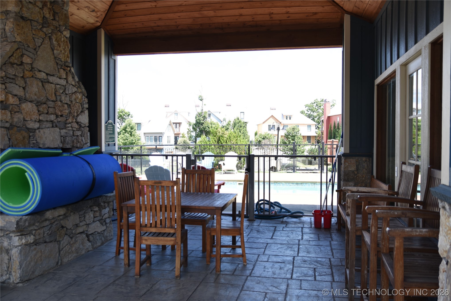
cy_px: 150
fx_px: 413
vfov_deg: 40.0
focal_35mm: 33
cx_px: 226
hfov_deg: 57.2
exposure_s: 1/320
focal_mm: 22
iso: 100
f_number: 3.2
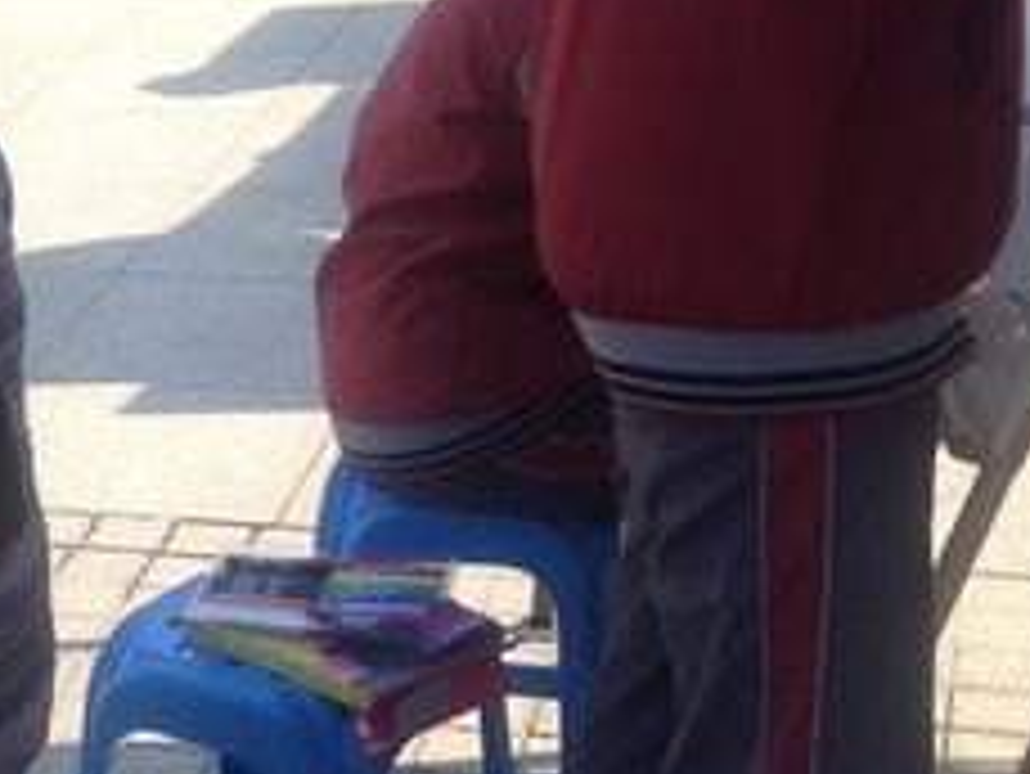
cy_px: 695
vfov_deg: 13.7
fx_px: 3185
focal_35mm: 107
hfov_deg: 18.0
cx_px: 81
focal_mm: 4.28
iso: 50
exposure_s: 1/536
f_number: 2.4
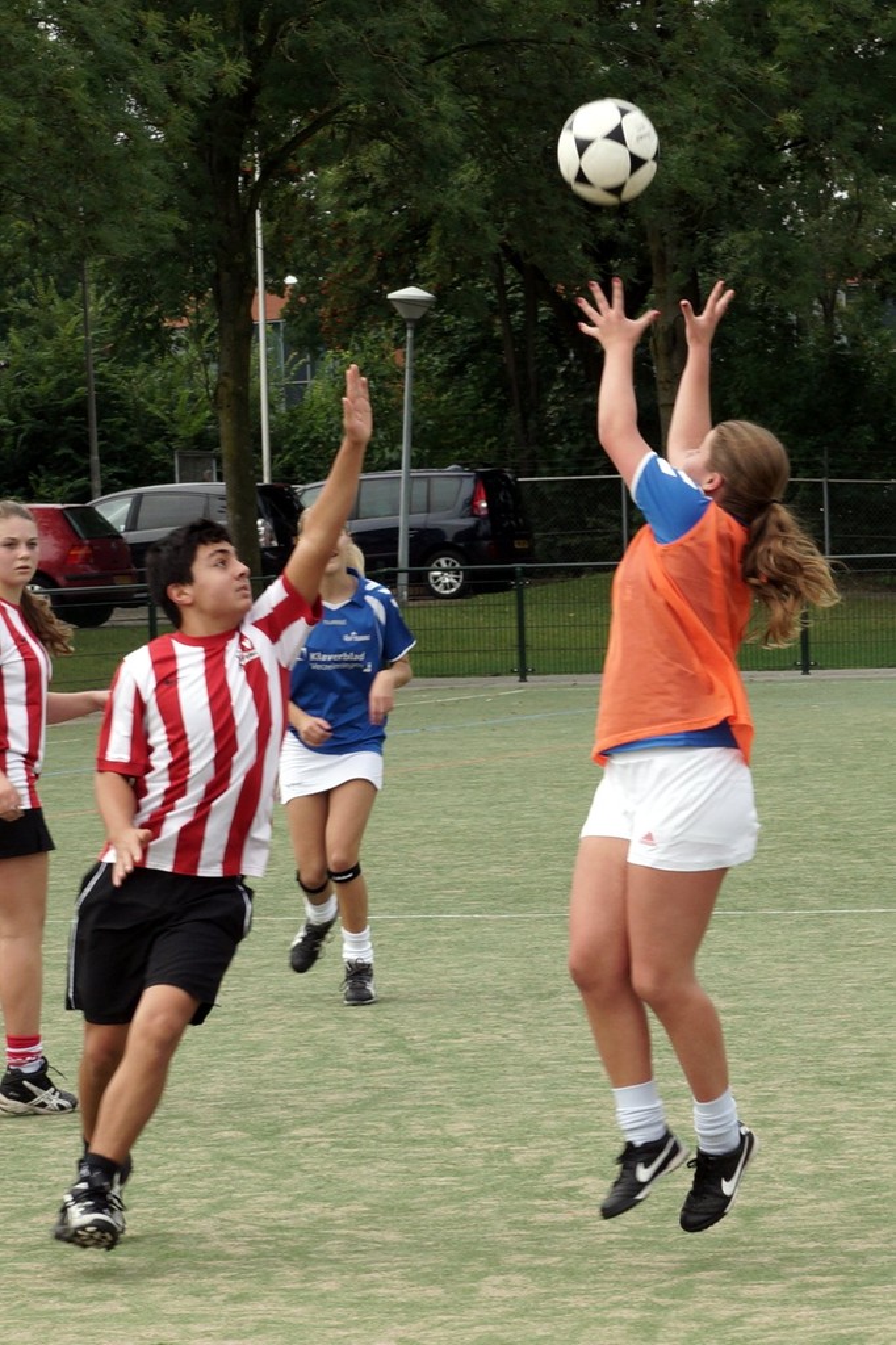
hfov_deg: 18.2
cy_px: 672
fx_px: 2802
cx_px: 448
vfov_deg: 27.0
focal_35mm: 75
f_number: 6.3
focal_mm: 50
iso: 100
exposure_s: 1/250
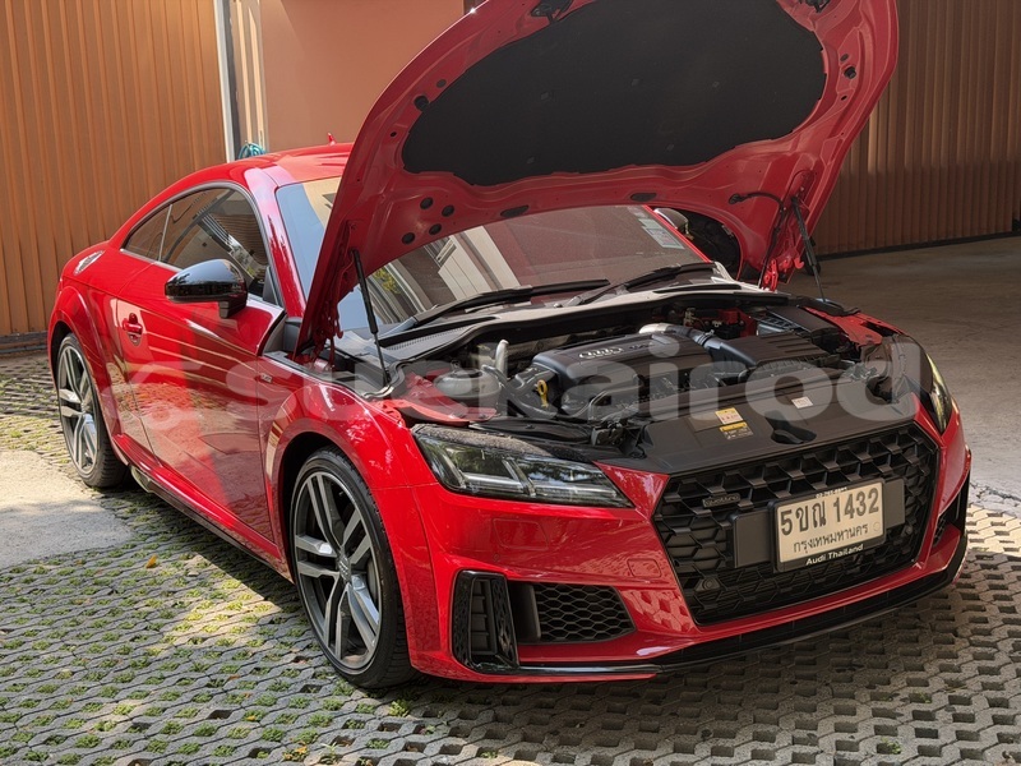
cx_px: 510
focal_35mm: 48
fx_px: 1416
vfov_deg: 30.3
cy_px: 383
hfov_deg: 39.7
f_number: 1.78
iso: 100
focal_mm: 6.76
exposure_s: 1/587
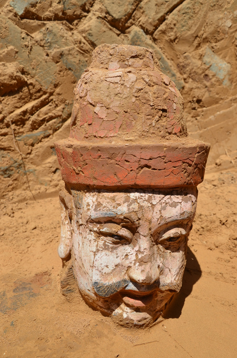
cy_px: 179
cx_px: 118
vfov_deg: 49.6
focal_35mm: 39
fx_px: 387
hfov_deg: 34.1
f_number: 9
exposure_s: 1/320
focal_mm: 26
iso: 100
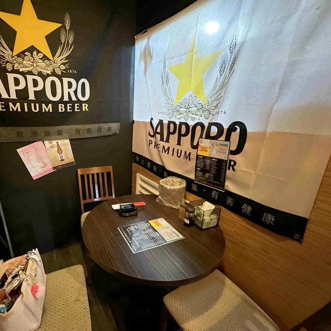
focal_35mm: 16
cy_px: 171
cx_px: 122
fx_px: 173
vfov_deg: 87.4
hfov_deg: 85.6
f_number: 1.8
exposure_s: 1/10
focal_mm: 1.57
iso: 500
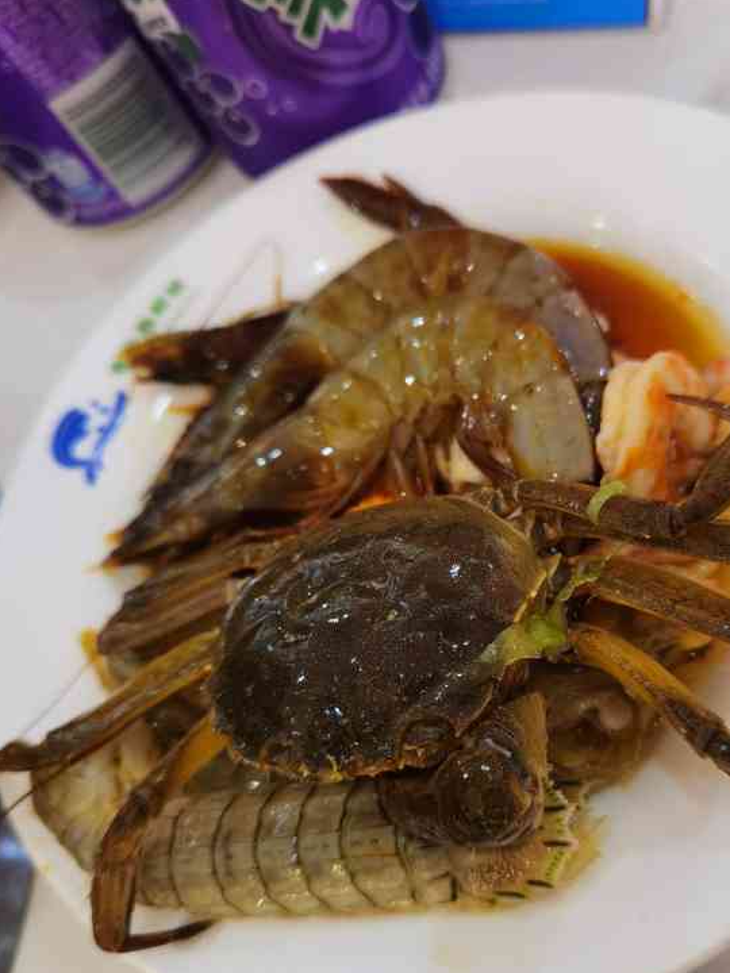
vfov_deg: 52.4
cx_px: 468
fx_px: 984
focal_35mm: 35
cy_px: 559
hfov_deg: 40.3
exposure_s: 1/100
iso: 125
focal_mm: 6.71
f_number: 1.9
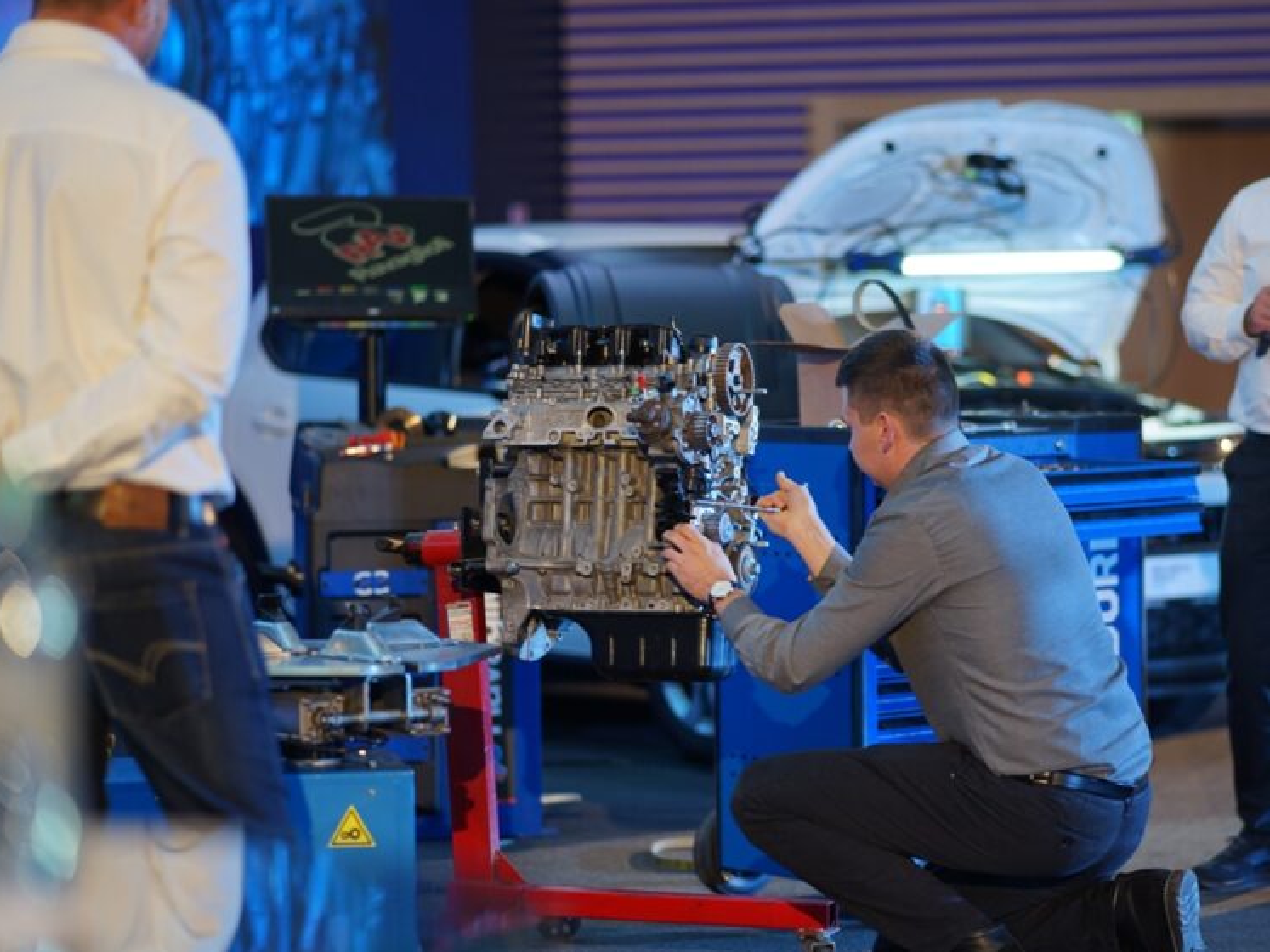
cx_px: 808
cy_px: 510
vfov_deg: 13.2
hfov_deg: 17.5
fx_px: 4108
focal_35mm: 112
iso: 100
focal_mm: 85
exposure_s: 1/100
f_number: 1.4
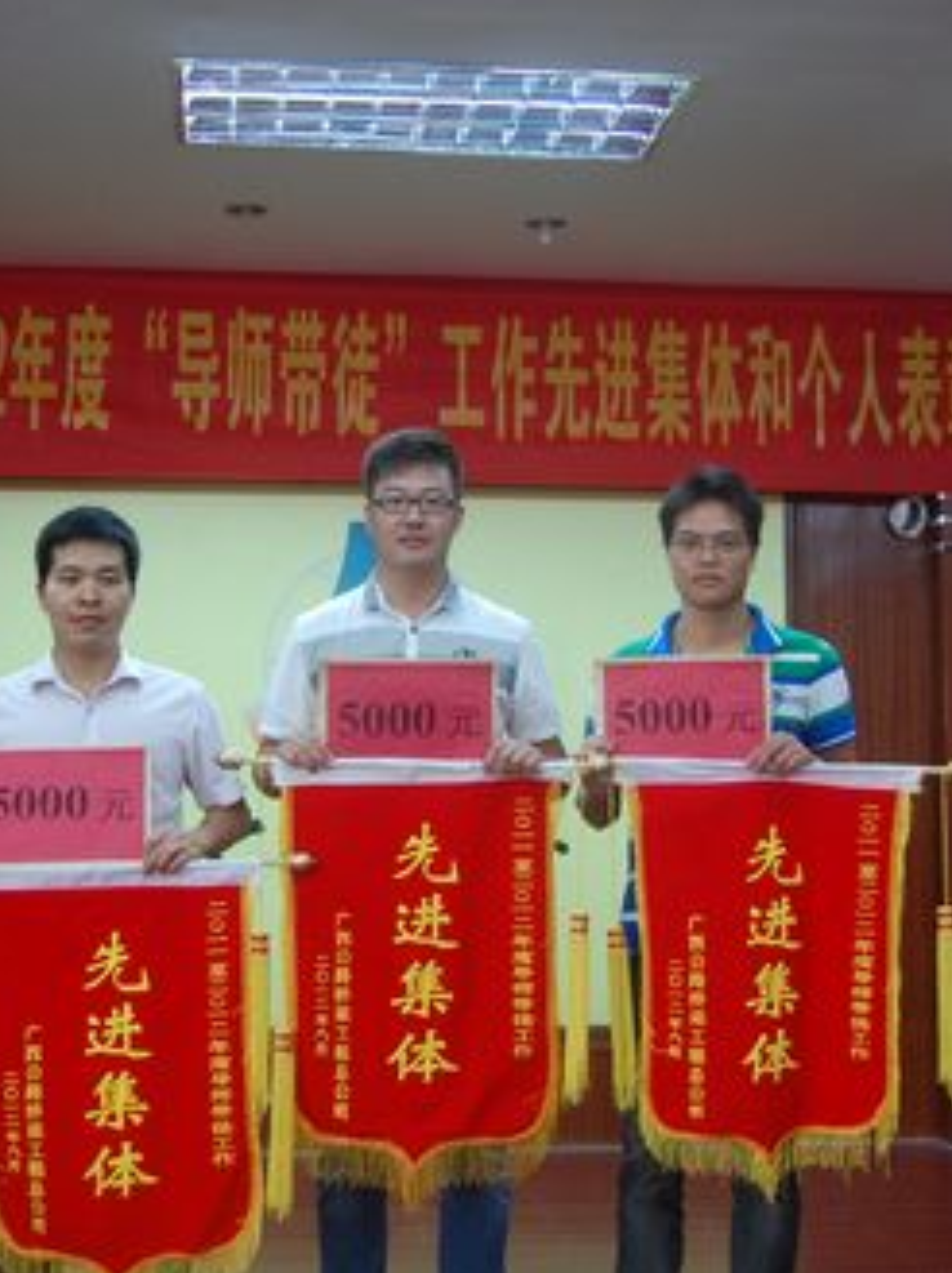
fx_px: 2094
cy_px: 638
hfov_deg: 25.6
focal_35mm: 57
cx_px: 399
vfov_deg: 33.8
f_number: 4
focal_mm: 26
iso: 720
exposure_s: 1/30
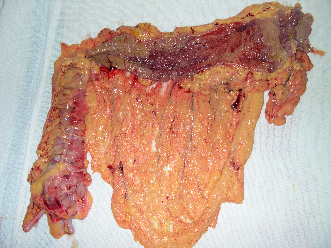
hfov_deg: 49.0
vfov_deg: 37.7
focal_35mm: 38
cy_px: 124
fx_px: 363
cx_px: 166
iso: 100
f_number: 2.8
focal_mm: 8
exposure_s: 1/60
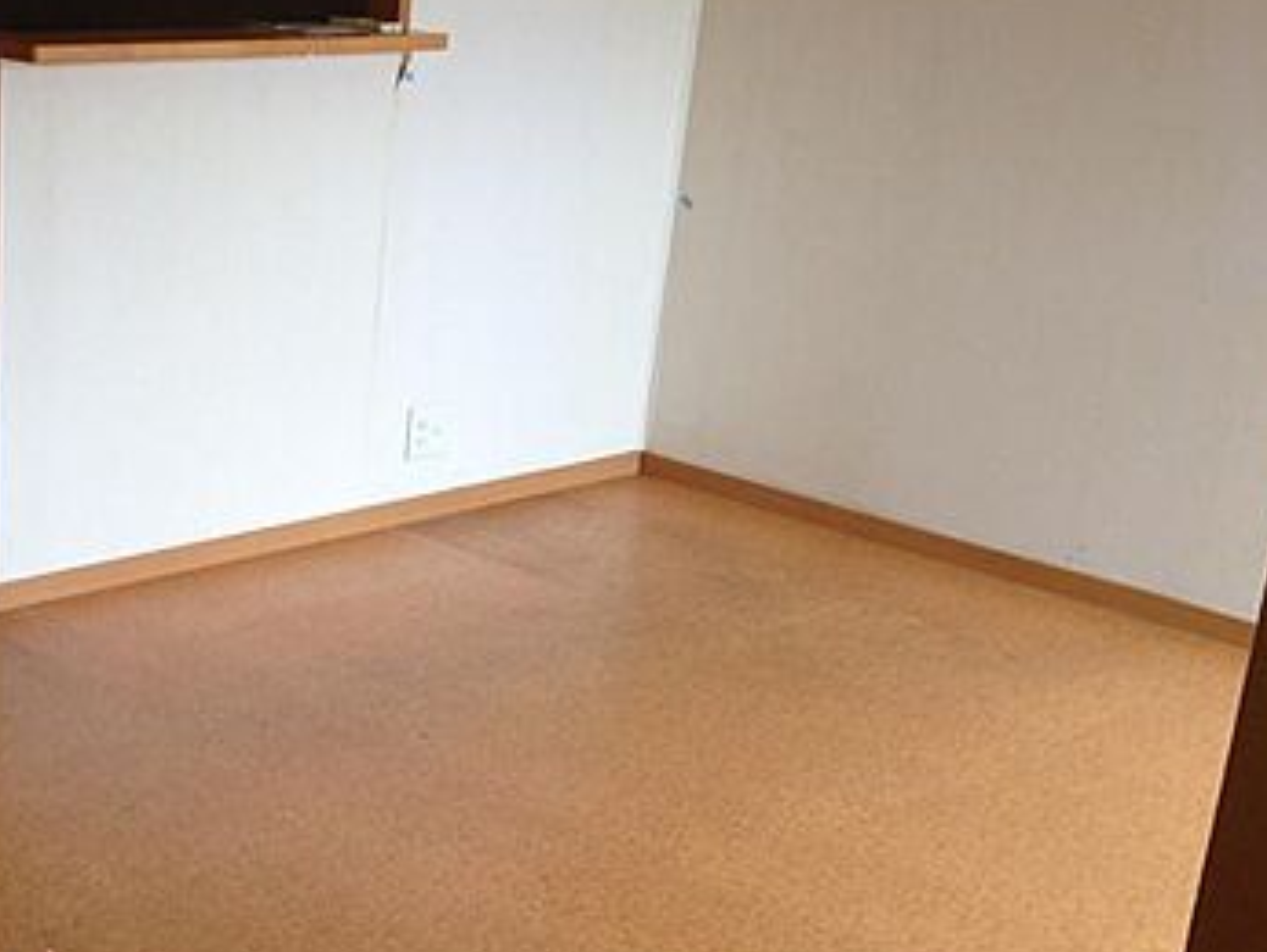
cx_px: 135
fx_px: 2234
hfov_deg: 30.3
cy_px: 597
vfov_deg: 24.0
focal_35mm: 61
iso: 50
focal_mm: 4.13
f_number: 2.4
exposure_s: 1/60
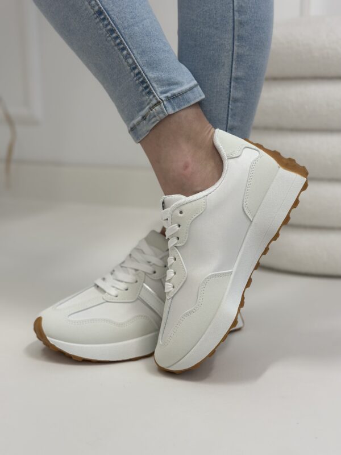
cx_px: 170
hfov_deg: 30.3
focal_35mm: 48
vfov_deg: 39.7
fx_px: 630
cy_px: 228
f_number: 1.78
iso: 100
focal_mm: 6.86
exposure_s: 1/100
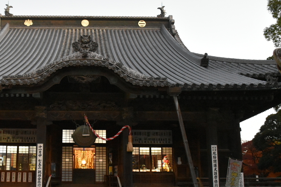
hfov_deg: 41.3
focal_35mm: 47
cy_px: 115
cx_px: 83
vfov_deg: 28.7
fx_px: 365
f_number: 3.5
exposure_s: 1/60
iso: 5000
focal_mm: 21
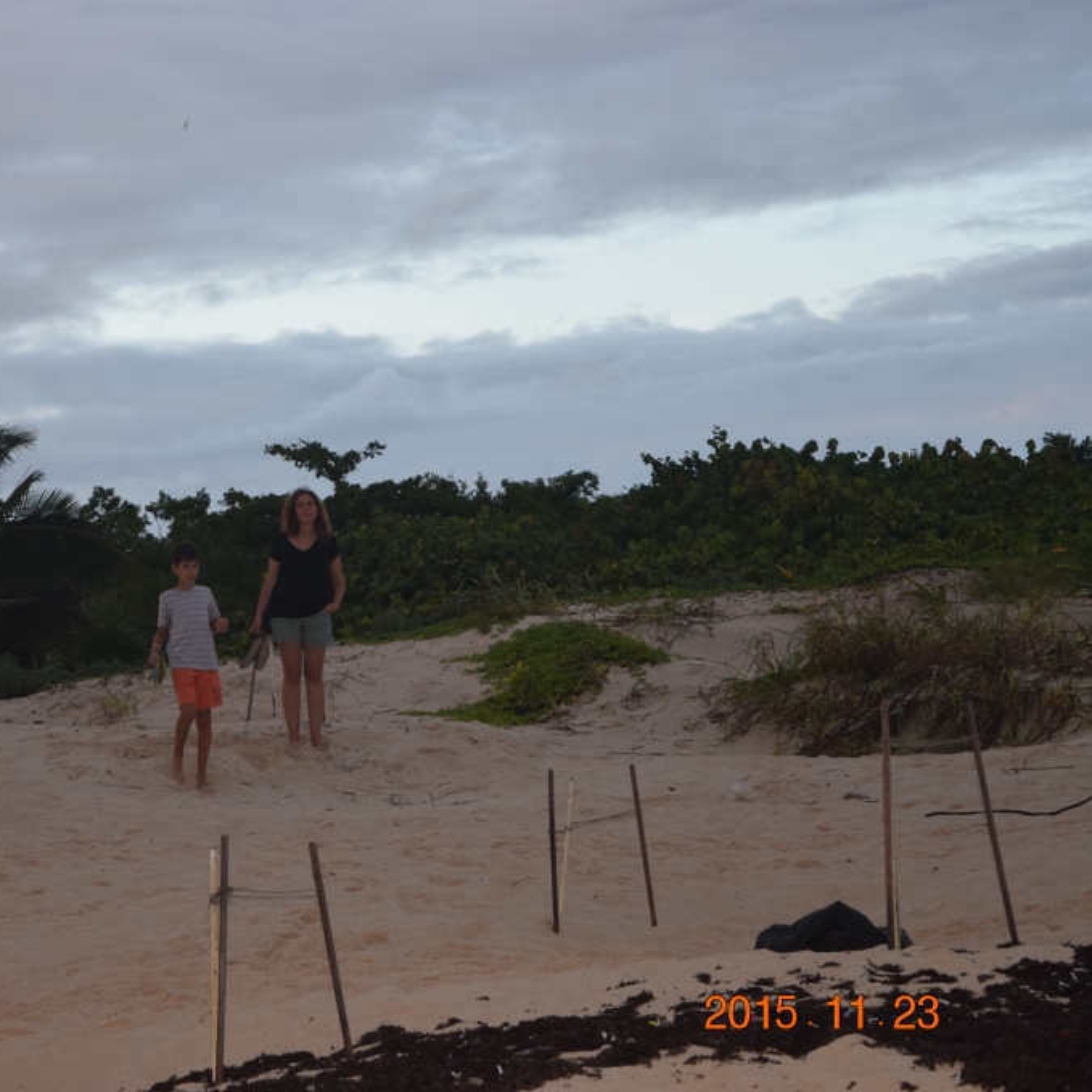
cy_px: 547
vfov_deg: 16.5
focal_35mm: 106
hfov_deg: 16.4
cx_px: 272
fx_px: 3770
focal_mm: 55
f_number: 5.6
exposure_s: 1/125
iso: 720
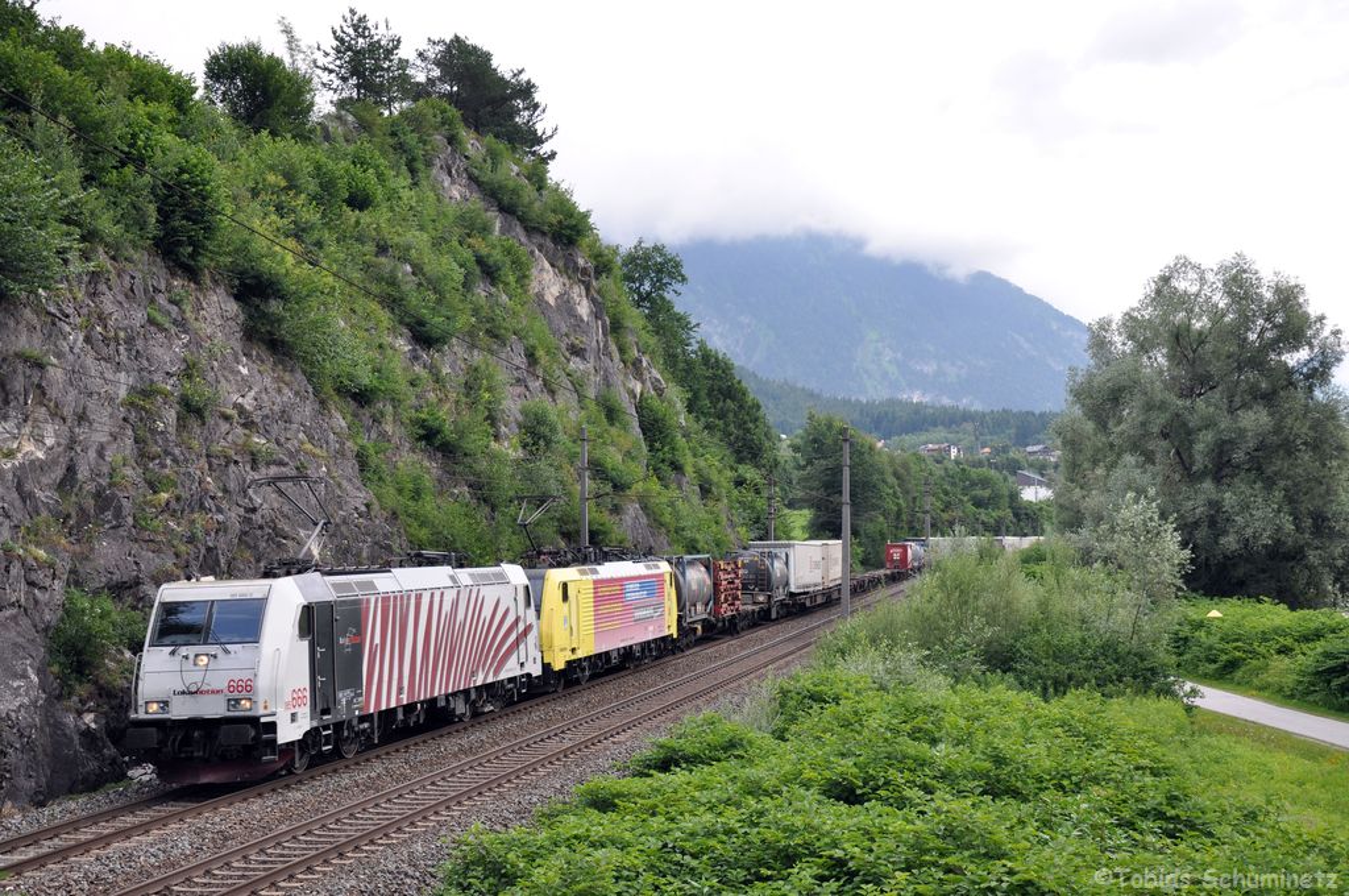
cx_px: 674
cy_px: 448
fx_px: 1909
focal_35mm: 51
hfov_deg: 38.9
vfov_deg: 26.4
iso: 400
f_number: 6.3
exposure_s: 1/500
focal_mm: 34
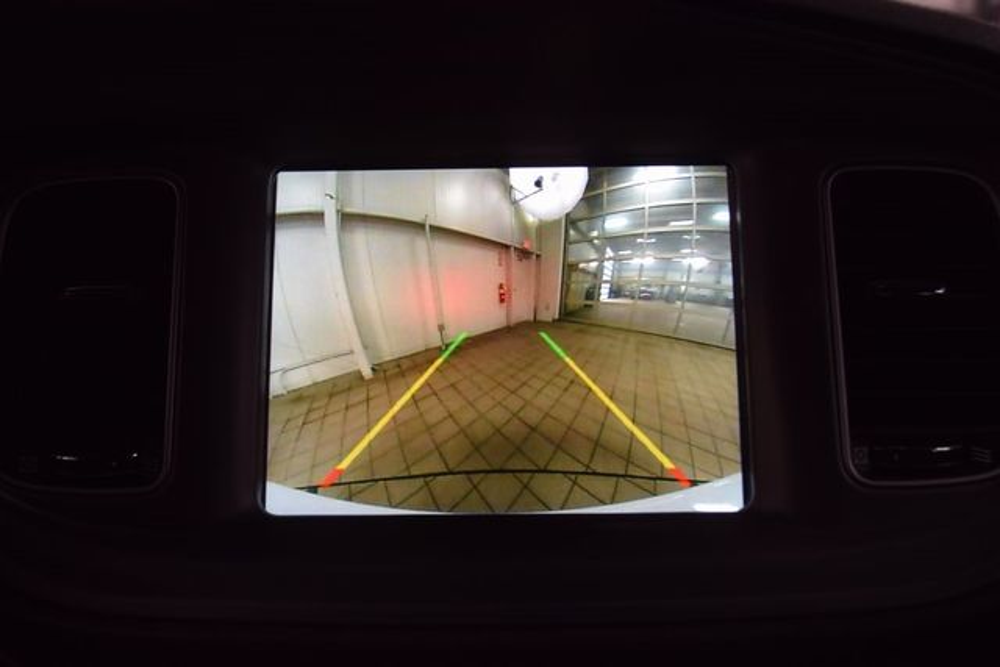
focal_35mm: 40
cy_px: 334
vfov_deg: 33.0
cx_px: 500
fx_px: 1125
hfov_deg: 47.9
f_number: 4.5
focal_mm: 27
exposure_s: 1/80
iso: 400
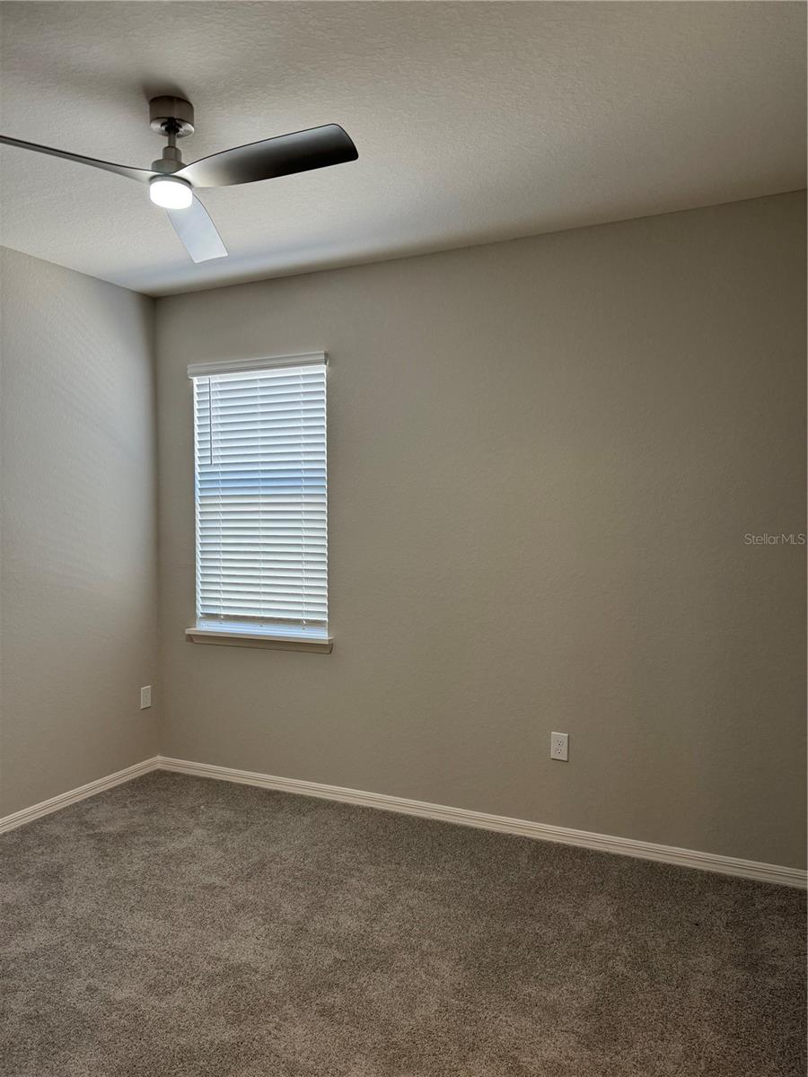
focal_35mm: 24
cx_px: 404
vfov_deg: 71.6
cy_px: 538
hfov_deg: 56.8
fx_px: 747
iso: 200
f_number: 1.78
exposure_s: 1/120
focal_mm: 6.76
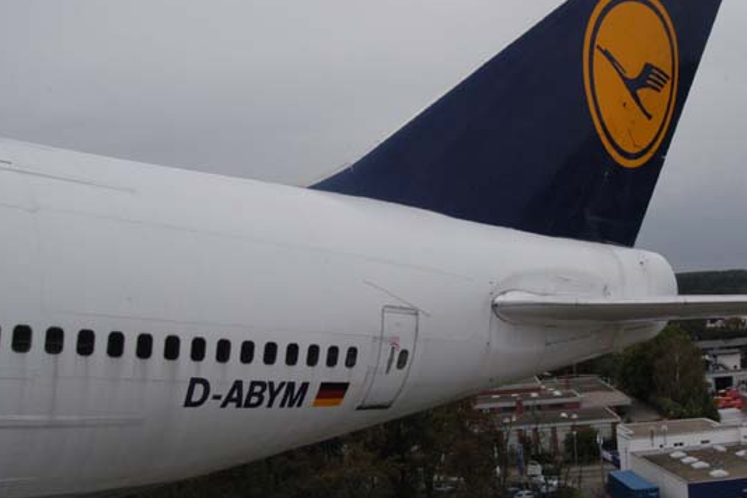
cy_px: 210
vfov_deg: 25.0
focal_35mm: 54
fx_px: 1120
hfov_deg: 36.2
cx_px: 545
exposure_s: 1/500
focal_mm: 24
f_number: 11
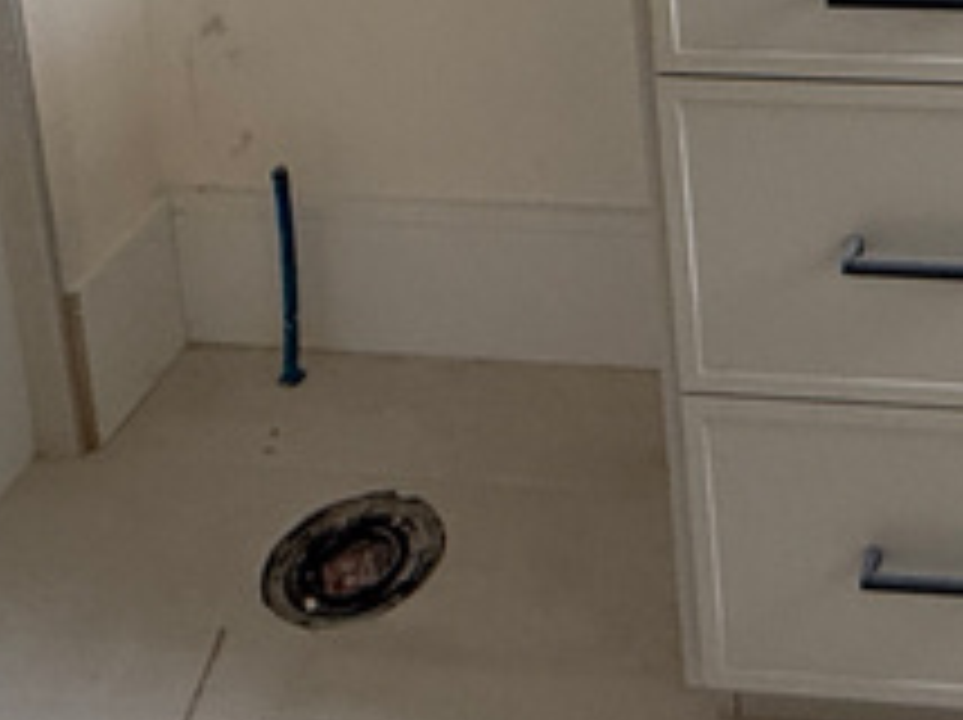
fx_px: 1862
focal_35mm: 67
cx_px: 1026
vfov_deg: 18.1
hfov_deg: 26.9
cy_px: -508
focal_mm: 2.22
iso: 320
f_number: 2.2
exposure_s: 1/99
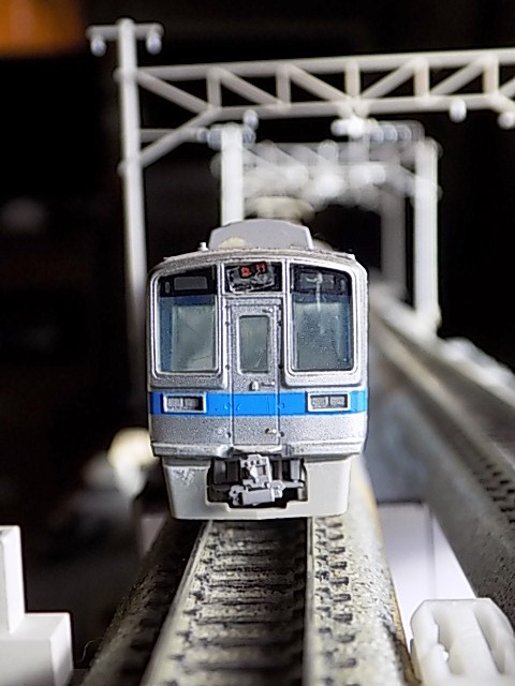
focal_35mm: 59
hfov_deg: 24.8
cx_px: 258
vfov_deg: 32.7
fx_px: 1170
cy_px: 343
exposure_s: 1/30
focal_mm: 10.5
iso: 180
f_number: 4
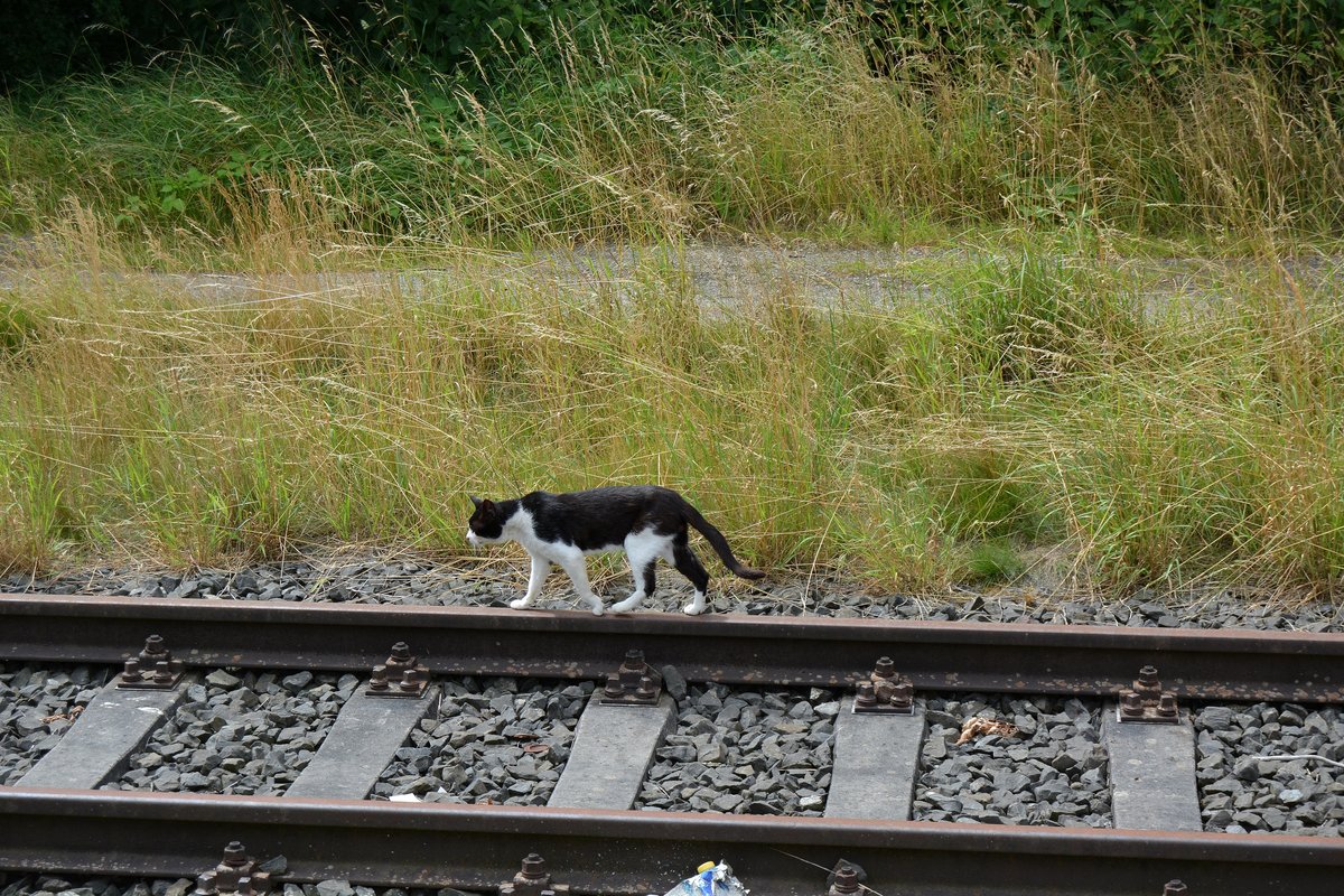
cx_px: 672
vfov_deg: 16.6
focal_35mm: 82
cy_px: 448
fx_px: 3080
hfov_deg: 24.6
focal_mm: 55
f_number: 7.1
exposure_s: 1/640
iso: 250
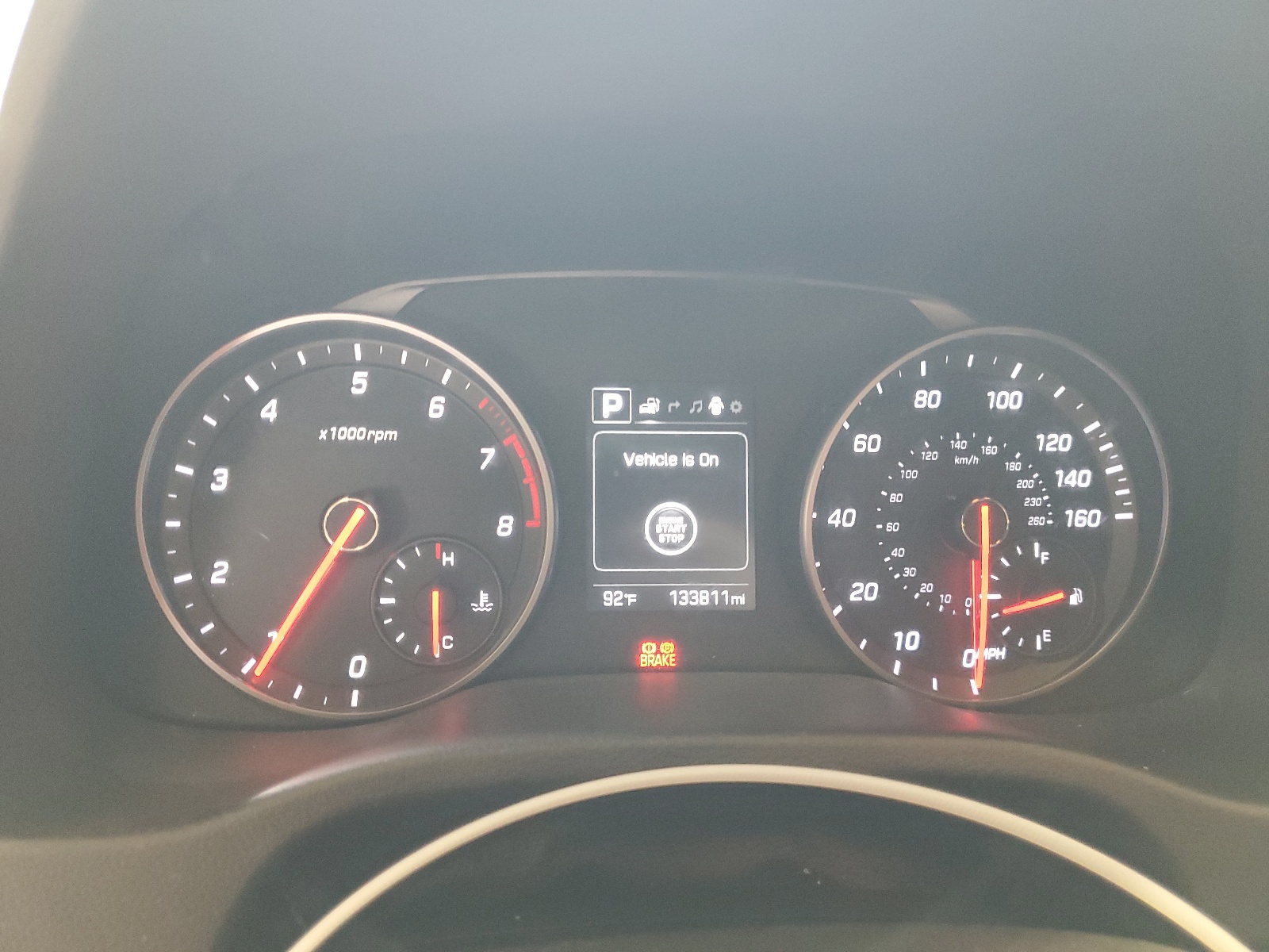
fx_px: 953
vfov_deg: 53.1
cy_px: 476
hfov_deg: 67.3
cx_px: 634
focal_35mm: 26
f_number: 1.5
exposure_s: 1/30
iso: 306
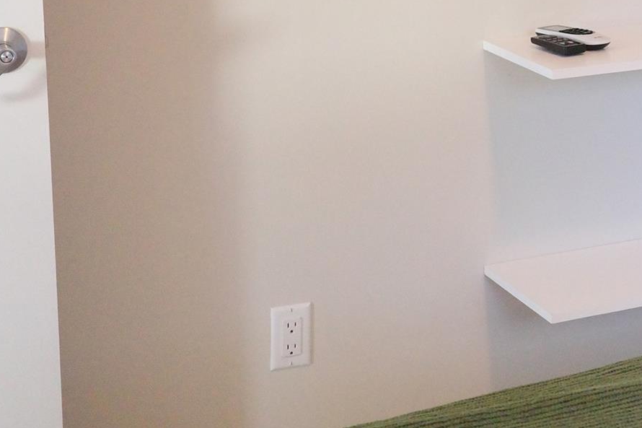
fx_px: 1640
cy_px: -12
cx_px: 697
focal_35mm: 92
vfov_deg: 14.6
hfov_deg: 21.1
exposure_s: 1/500
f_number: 2.8
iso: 6400
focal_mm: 26
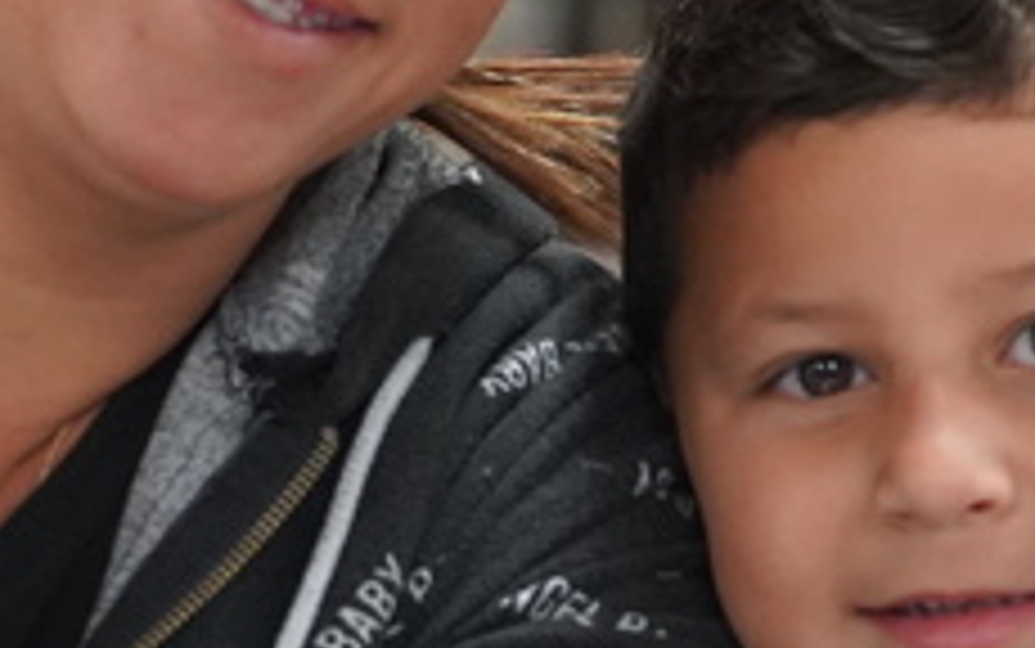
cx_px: 333
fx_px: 14985
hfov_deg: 4.0
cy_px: 488
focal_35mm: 531
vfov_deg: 2.5
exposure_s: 1/160
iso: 4000
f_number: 4
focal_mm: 117
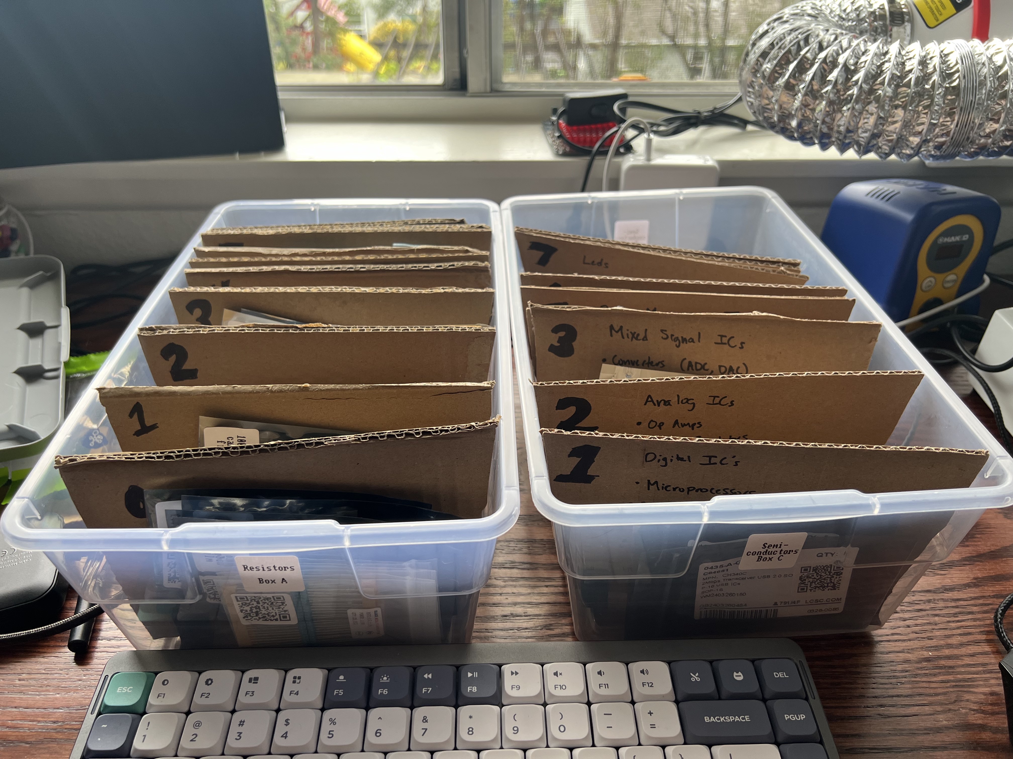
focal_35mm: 26
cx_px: 506
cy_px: 380
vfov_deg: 53.1
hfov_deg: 67.3
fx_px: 761
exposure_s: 1/121
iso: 80
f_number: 1.5
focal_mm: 5.7
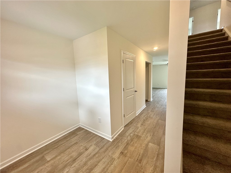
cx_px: 116
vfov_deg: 85.7
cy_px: 86
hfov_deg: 102.1
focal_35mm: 14
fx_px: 93
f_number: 2.2
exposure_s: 1/120
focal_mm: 2.22
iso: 160
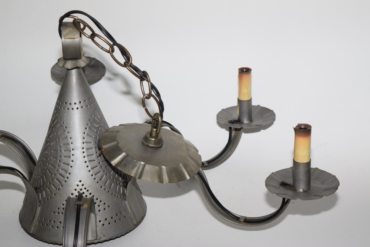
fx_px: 848
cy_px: 124
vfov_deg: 16.6
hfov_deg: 24.6
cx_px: 185
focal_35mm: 82
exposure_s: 1/60
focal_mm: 55
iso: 800
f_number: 5.6
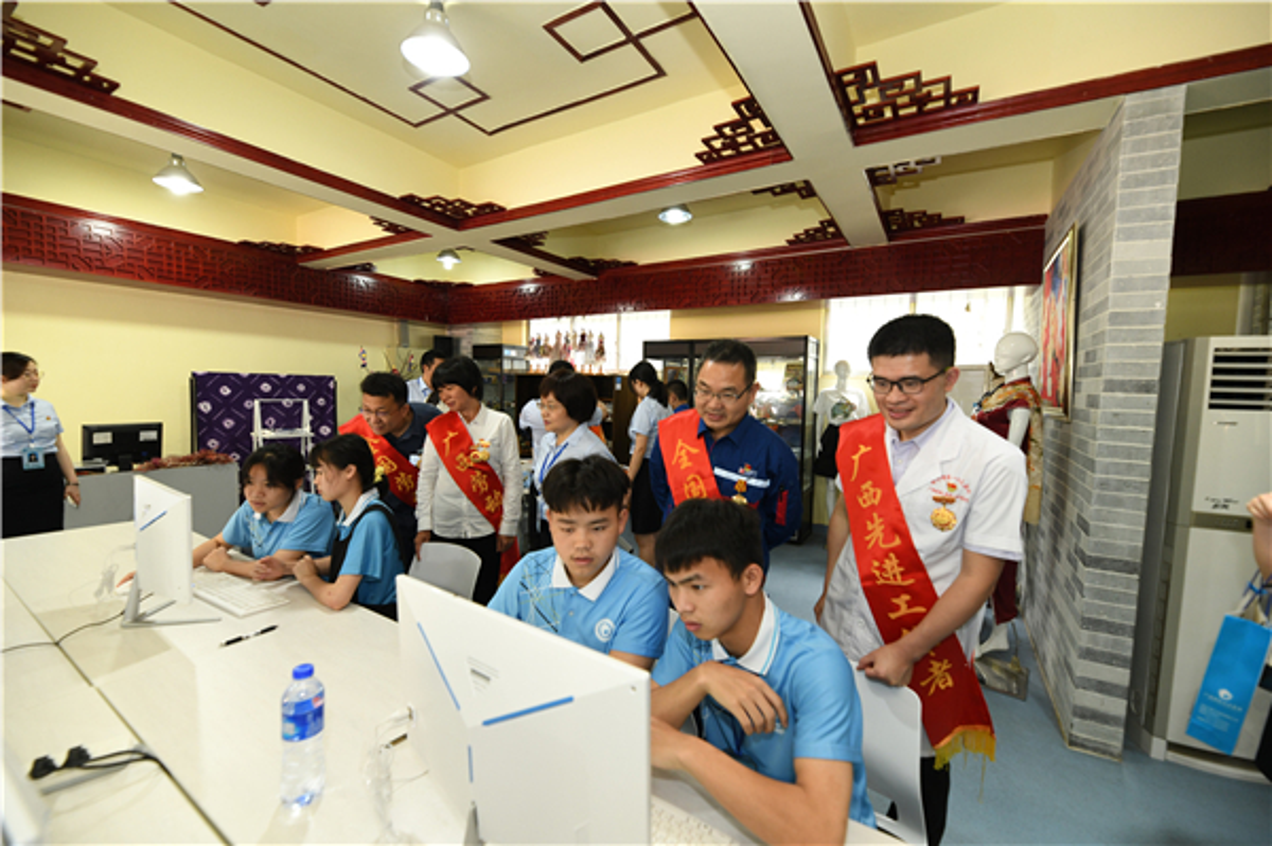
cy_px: 423
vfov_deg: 81.1
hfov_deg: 104.3
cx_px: 636
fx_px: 494
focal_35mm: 14
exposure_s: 1/60
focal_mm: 14
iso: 1000
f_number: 4
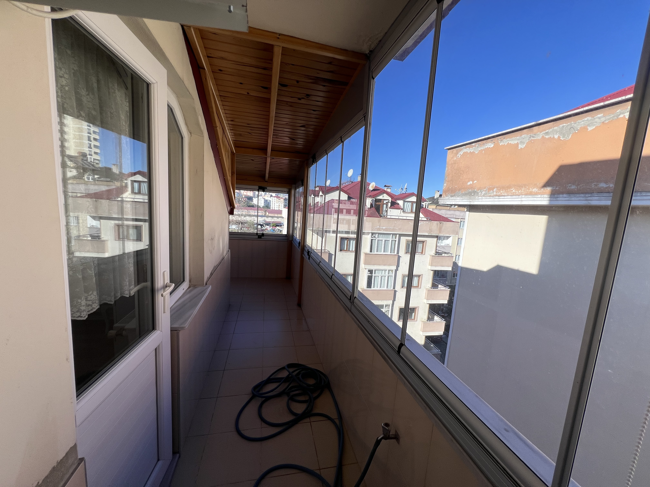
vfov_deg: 89.9
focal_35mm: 13
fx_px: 244
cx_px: 325
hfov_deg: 106.2
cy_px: 244
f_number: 1.8
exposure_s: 1/421
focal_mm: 1.57
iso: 32
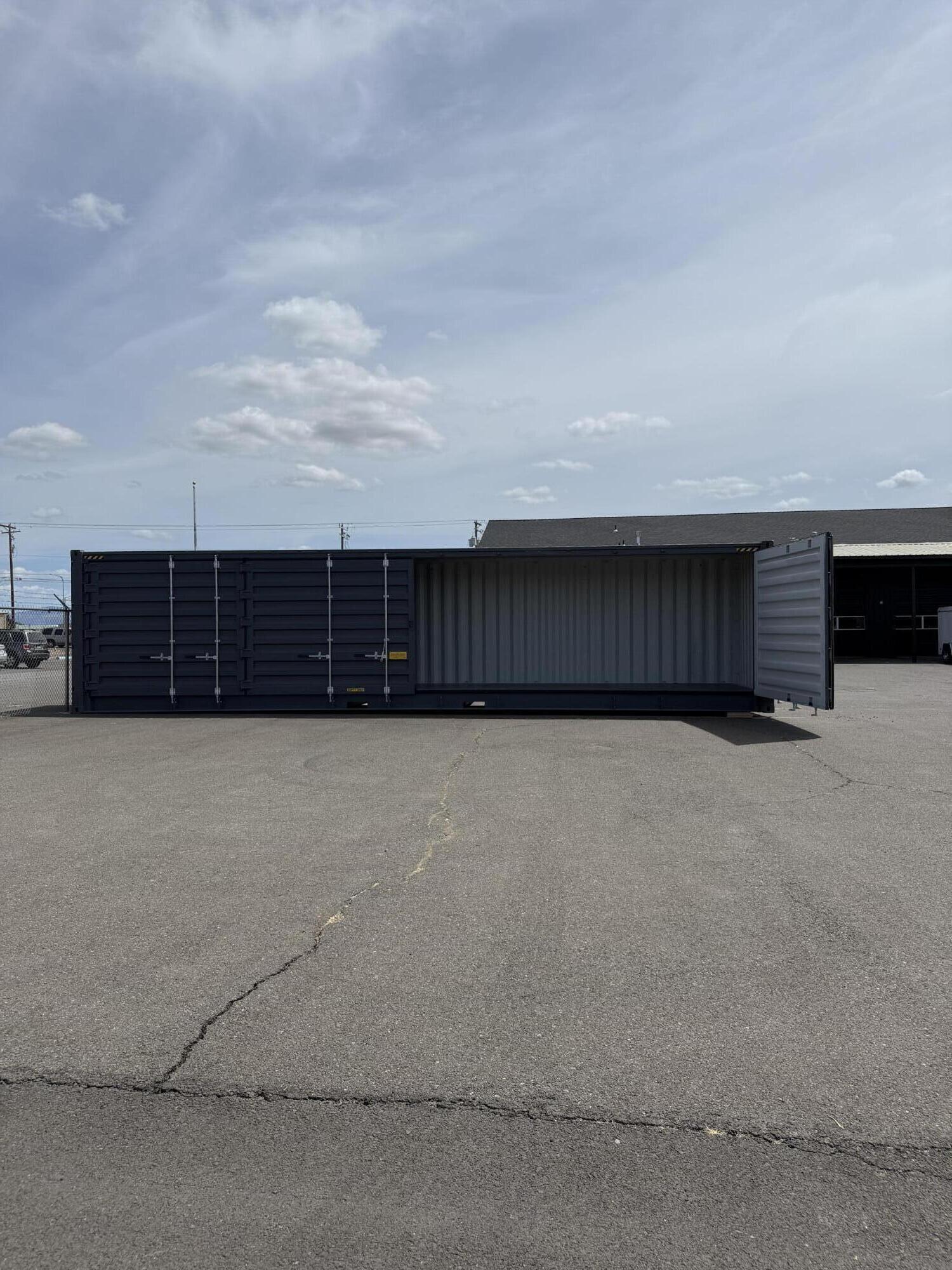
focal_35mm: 24
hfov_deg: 56.8
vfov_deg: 71.6
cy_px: 635
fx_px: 880
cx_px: 476
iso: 80
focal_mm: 6.76
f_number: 1.78
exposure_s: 1/10309
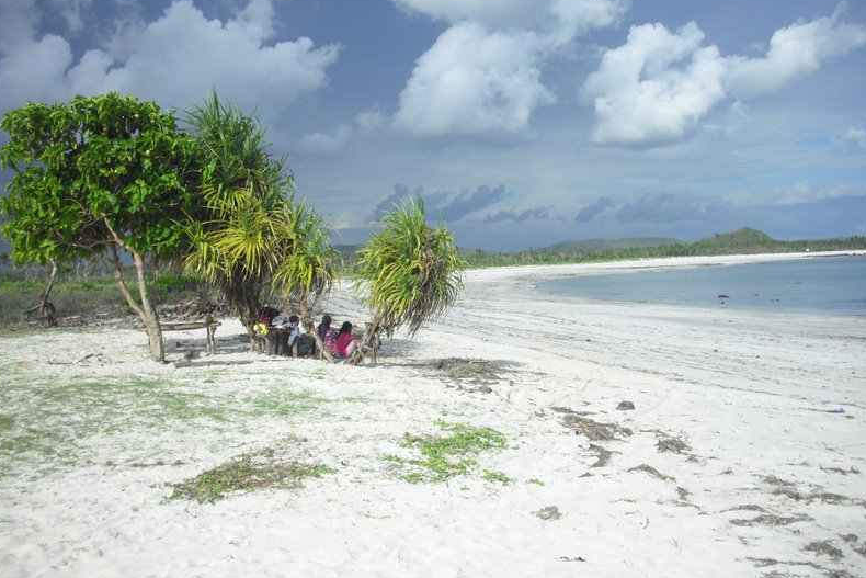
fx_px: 962
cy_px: 260
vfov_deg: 33.4
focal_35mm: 40
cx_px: 431
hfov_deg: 48.5
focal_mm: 6.2
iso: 100
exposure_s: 1/400
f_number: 8
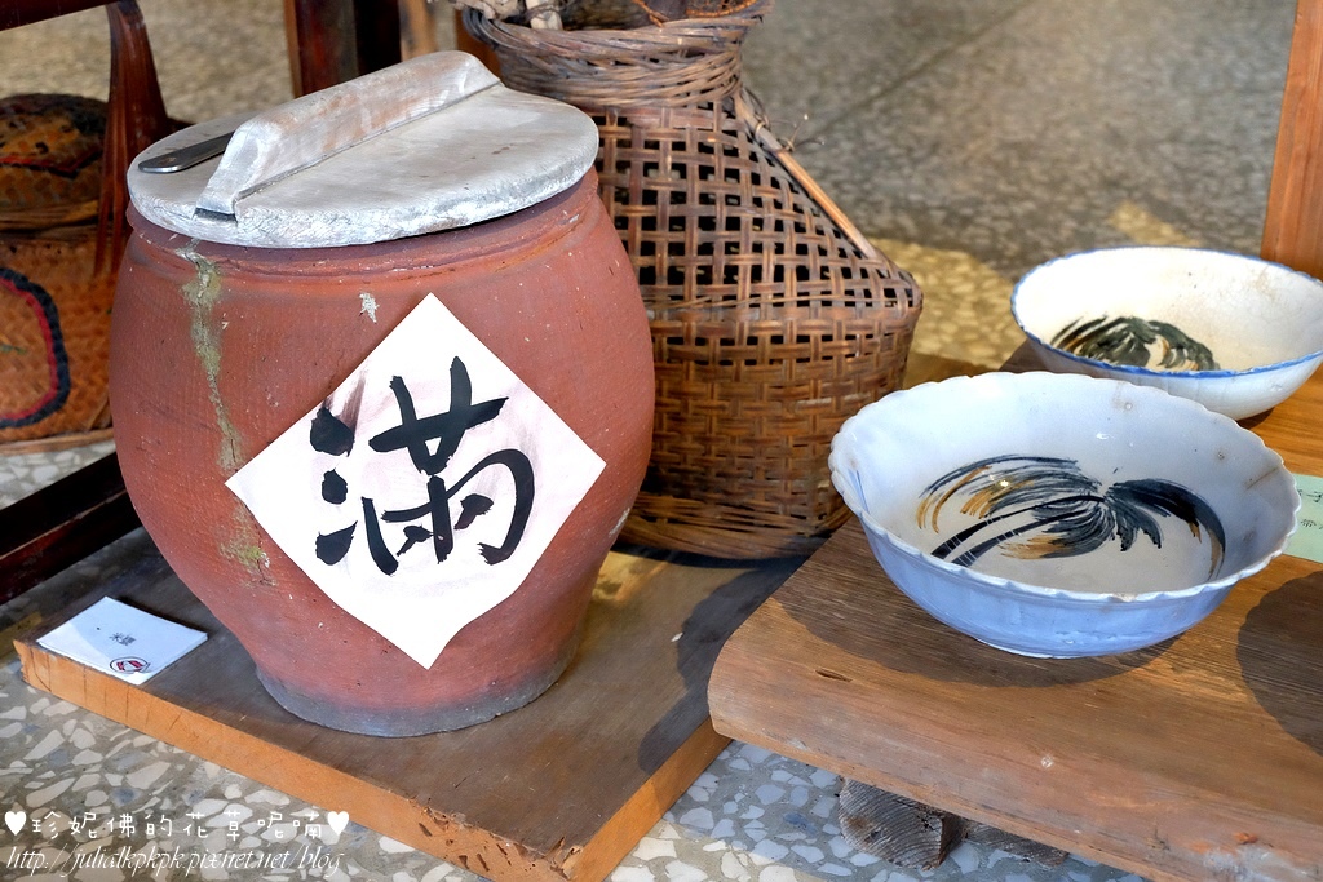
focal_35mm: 44
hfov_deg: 44.5
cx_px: 662
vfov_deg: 30.5
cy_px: 441
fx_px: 1617
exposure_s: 1/40
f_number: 4.7
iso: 3200
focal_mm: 29.5
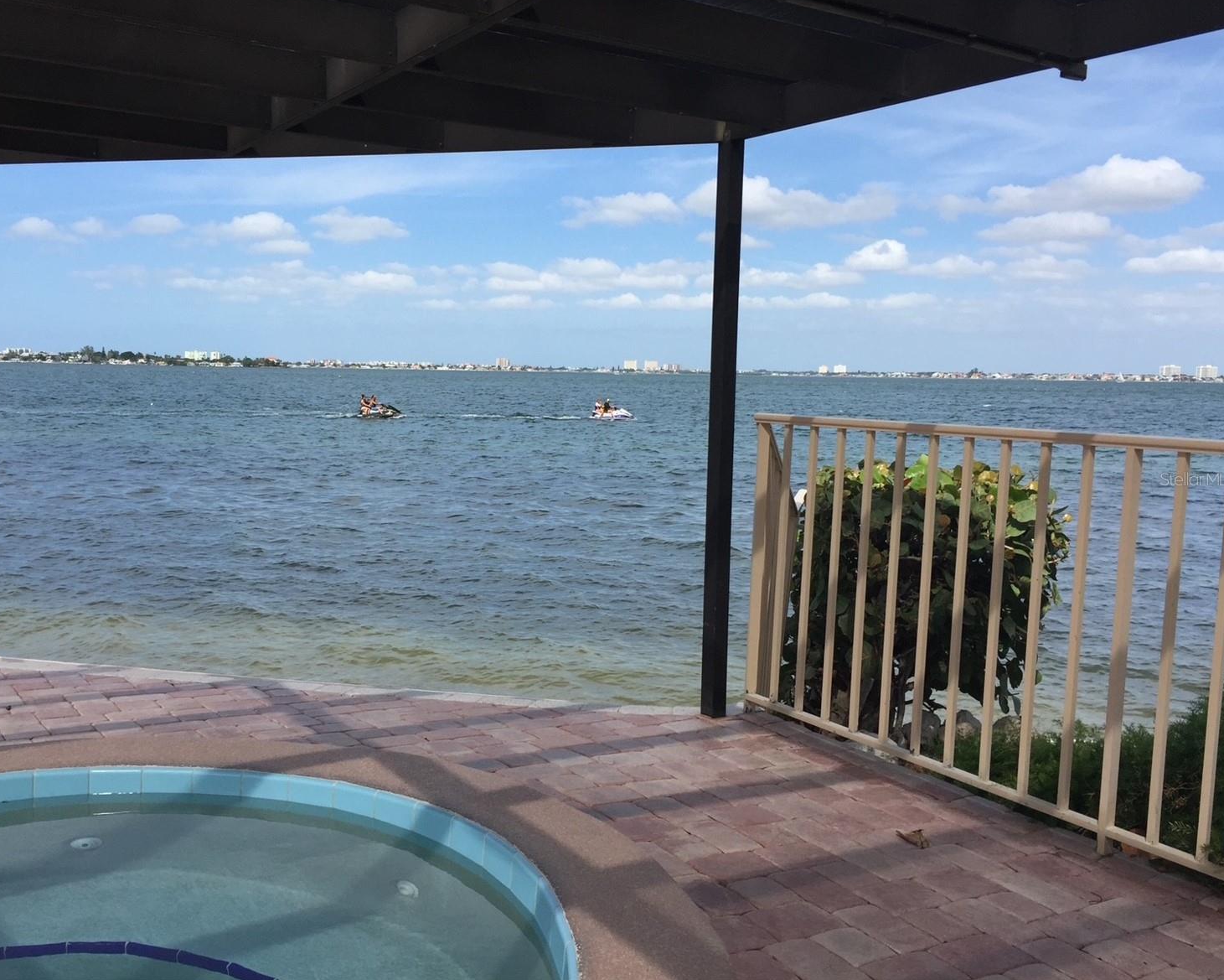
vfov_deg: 47.1
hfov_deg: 57.1
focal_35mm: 31
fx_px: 1123
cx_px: 569
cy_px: 479
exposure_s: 1/2639
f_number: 2.2
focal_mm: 4.15
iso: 32
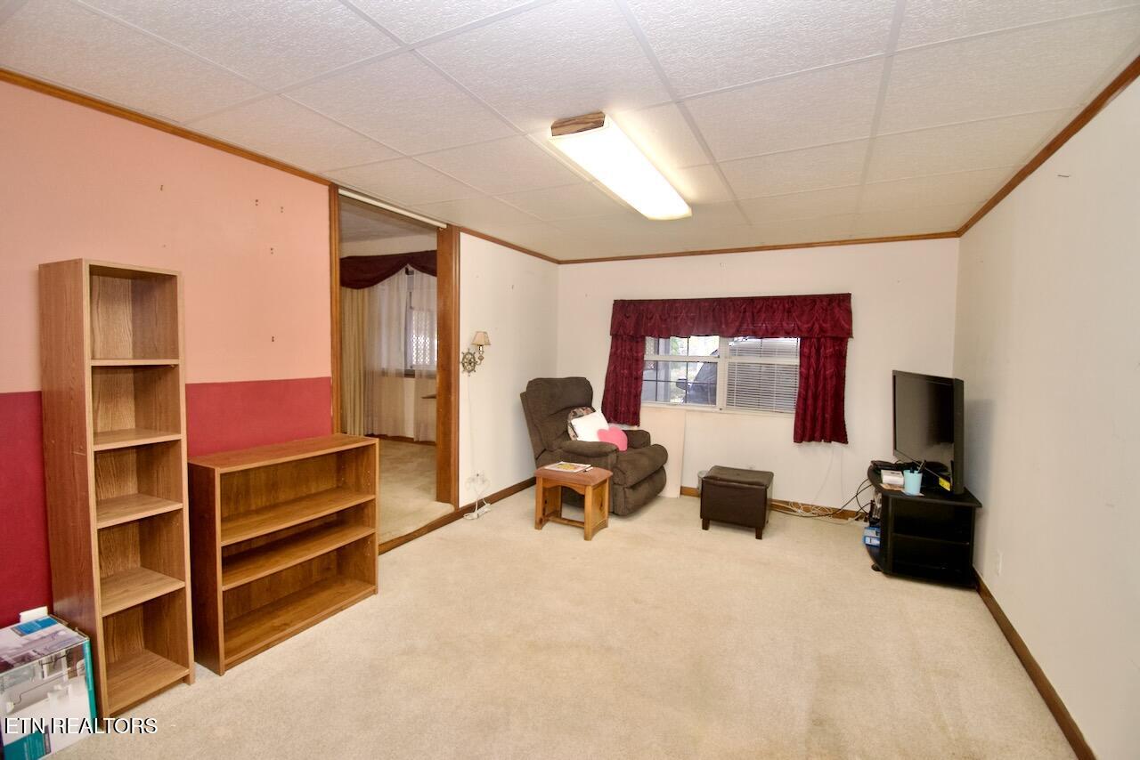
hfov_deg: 100.4
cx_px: 570
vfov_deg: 77.4
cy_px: 380
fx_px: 475
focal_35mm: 15
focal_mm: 10
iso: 800
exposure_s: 1/80
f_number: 4.5
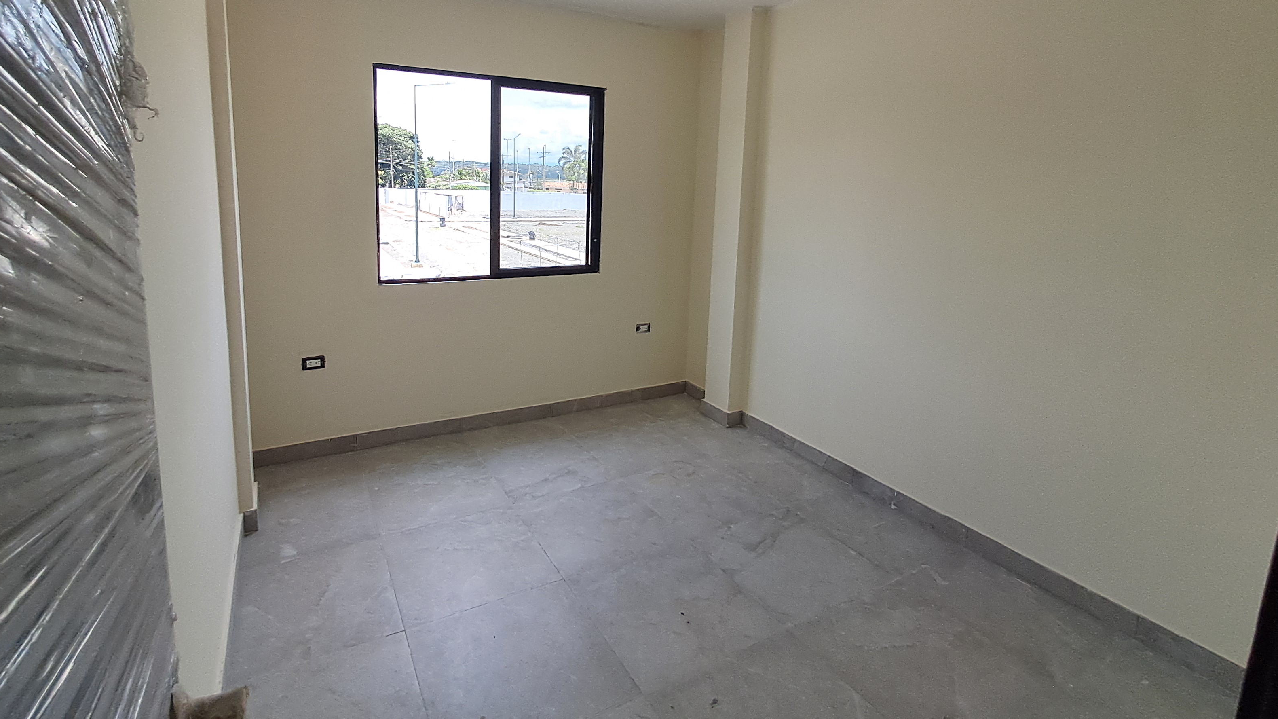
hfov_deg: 92.6
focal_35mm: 18
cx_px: 623
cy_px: 266
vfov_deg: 60.1
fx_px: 610
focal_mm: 1.64
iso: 40
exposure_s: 1/425
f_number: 2.2
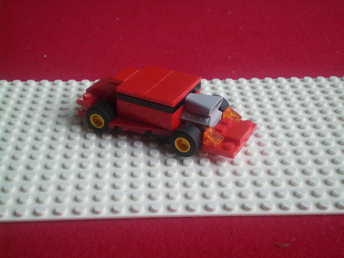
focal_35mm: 56
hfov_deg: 34.3
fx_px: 557
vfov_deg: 26.1
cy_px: 129
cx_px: 172
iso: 100
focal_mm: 9.3
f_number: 3.9
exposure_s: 1/60
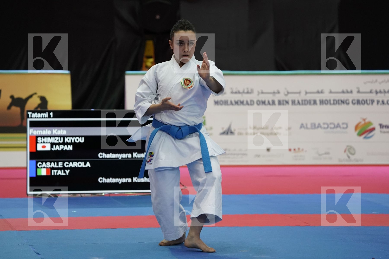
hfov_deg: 11.7
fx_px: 1891
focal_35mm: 175
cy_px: 130
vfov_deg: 7.8
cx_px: 194
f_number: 5.6
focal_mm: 175
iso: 5000
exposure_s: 1/400
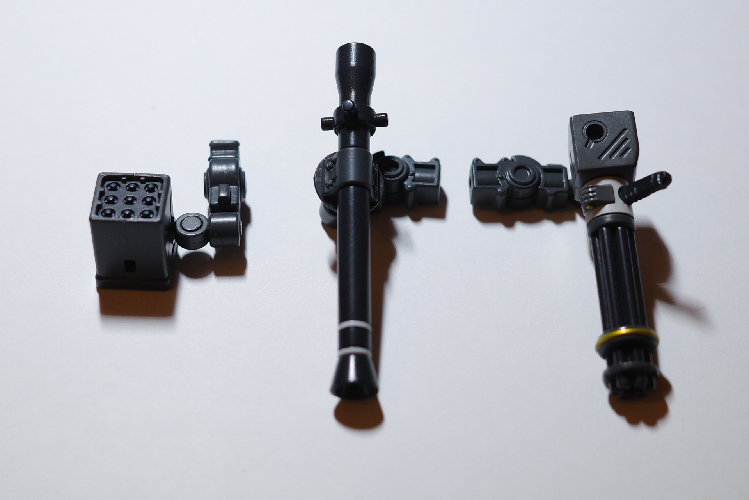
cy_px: 250
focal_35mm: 71
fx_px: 1477
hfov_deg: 28.5
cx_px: 374
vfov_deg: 19.2
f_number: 2.8
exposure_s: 1/100
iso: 100
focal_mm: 26
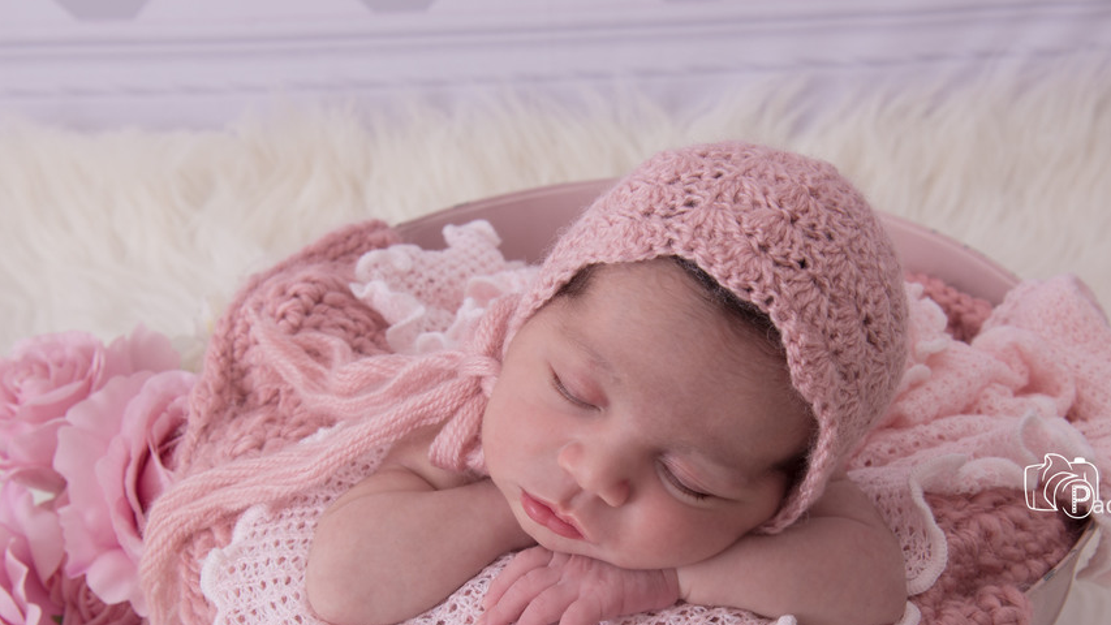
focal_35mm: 59
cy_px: 498
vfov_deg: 20.2
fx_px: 1738
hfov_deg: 35.4
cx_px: 589
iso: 200
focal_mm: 40
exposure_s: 1/200
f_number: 9
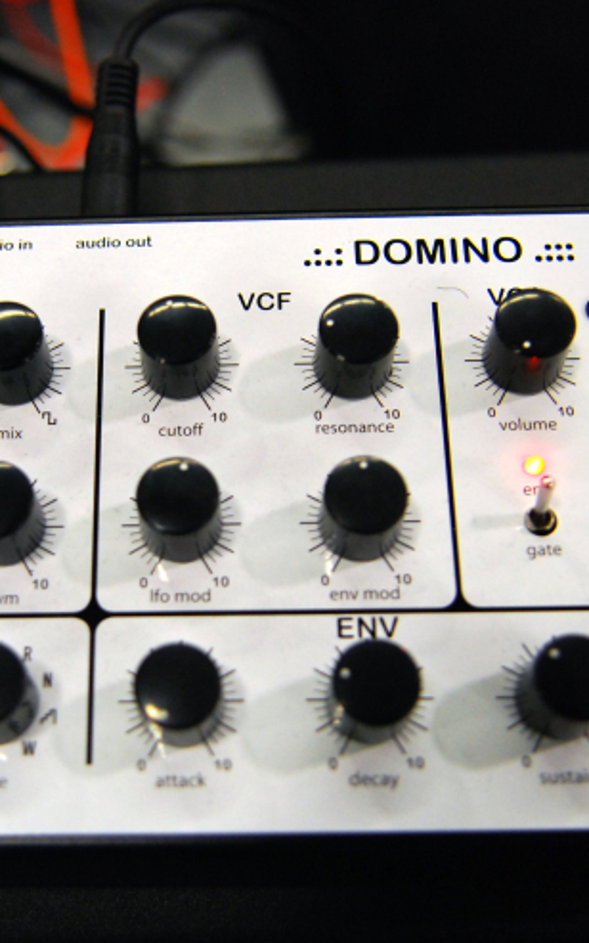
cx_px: 196
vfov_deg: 39.6
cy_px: 471
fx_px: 1310
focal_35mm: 51
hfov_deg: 25.2
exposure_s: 1/160
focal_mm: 22
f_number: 2.8
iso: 640
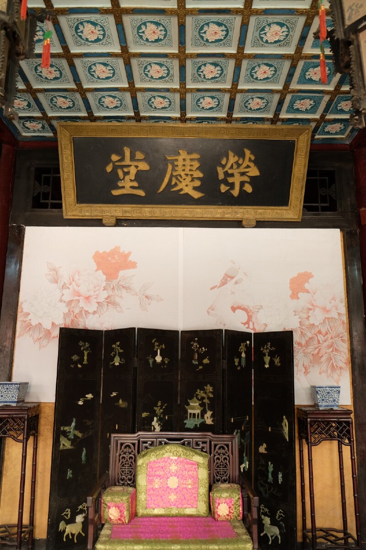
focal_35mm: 27
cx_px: 183
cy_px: 275
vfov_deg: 67.4
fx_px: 412
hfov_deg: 47.9
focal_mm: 18
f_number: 2.8
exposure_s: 1/27
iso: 800
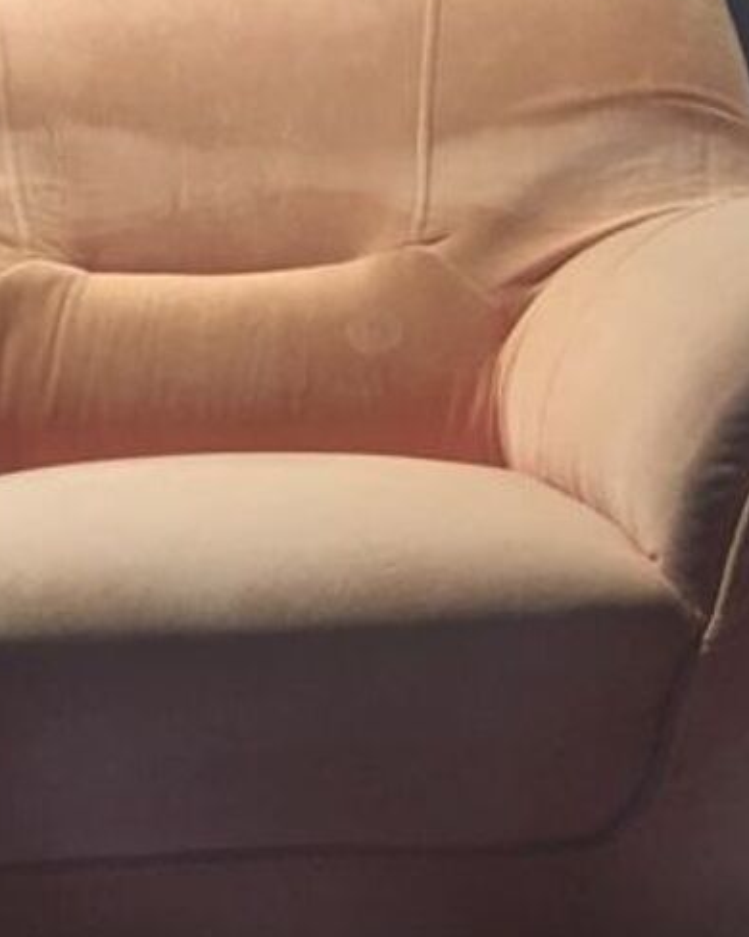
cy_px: 444
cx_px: 234
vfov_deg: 32.5
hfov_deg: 26.0
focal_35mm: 58
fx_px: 1608
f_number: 2.2
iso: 320
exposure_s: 1/17
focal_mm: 4.15
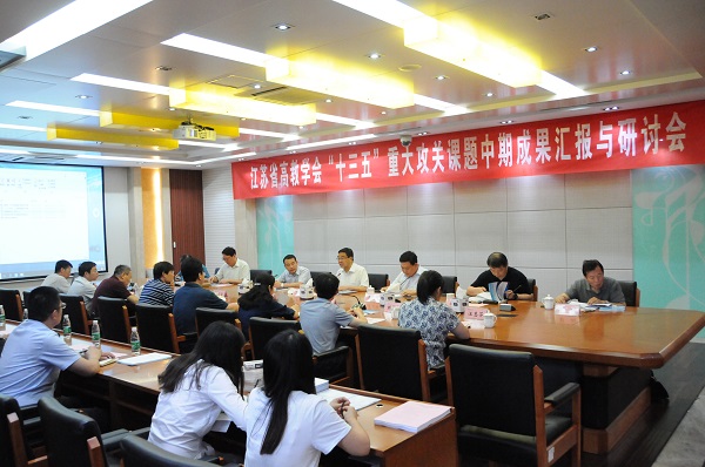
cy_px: 234
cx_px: 352
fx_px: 587
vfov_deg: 43.5
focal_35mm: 30
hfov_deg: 62.0
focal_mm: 20
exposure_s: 1/160
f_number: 3.5
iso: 3200
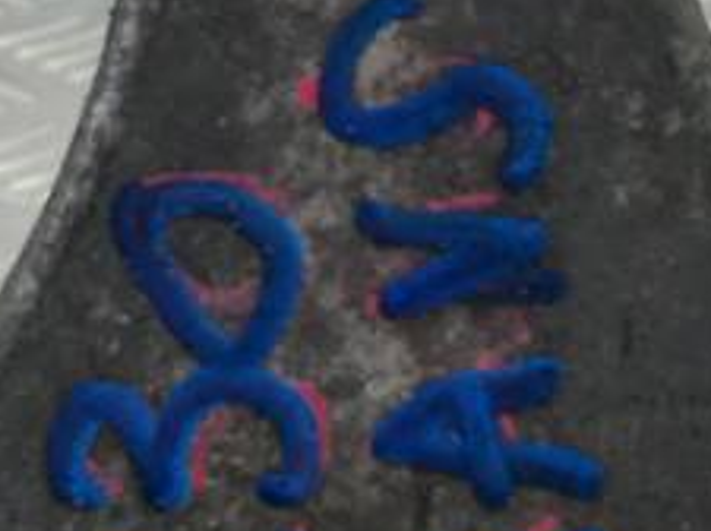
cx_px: 174
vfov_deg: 12.5
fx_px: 2338
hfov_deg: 17.2
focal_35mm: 114
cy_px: 724
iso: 200
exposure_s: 1/50
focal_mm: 4.6
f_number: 1.8
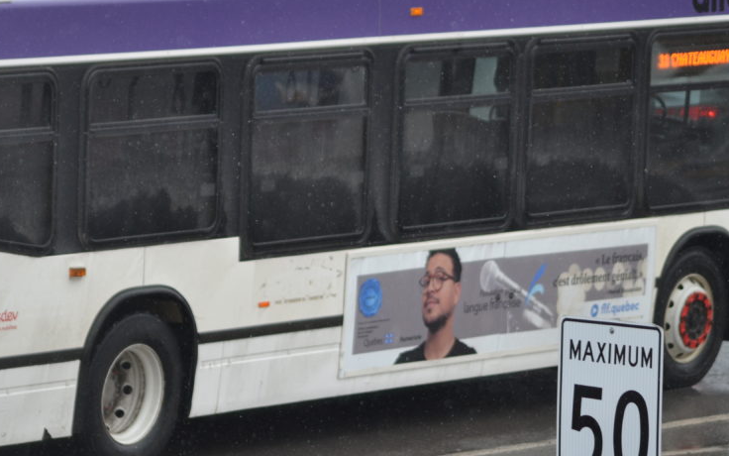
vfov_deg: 4.1
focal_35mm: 319
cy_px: 192
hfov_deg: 6.6
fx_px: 6338
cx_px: 414
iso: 400
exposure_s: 1/500
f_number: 4.5
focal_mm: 150
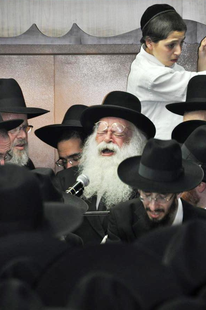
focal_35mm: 348
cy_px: 143
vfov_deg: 5.9
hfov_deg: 3.9
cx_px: 112
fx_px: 2996
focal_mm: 200
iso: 800
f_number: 5.6
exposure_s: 1/60
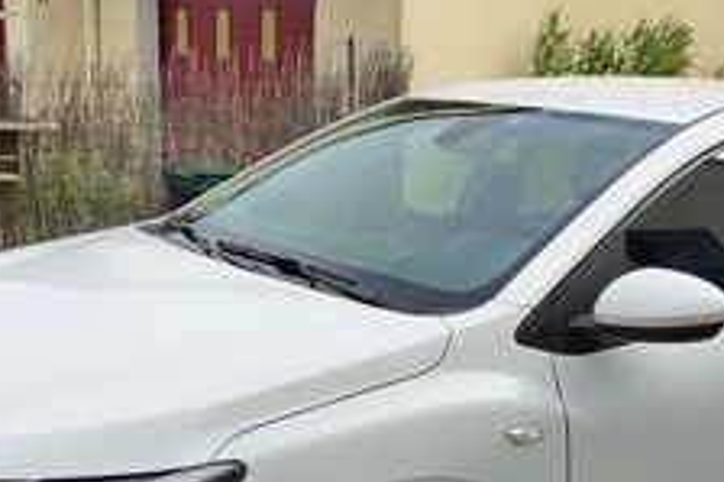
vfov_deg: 22.7
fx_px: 1166
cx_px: 491
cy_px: 446
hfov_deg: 34.1
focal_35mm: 58
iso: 100
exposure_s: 1/392
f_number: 1.8
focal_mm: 4.75
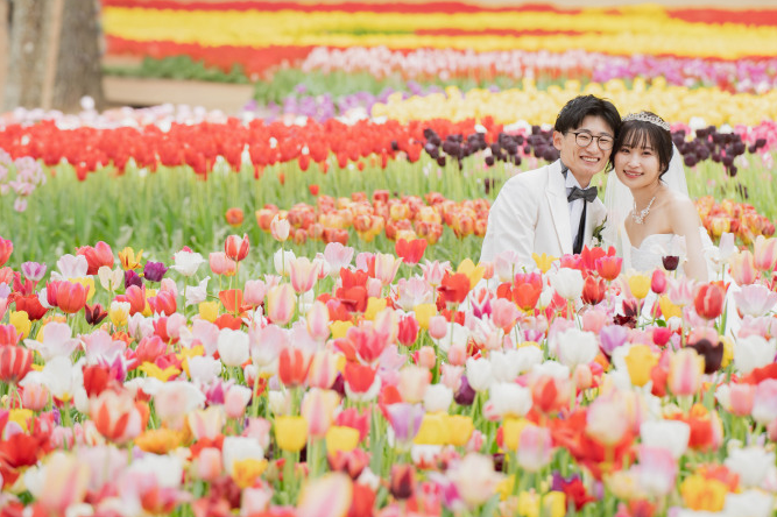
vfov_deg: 6.4
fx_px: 4659
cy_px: 293
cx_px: 389
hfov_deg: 9.5
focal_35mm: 216
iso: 200
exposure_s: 1/200
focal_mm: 180
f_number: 5
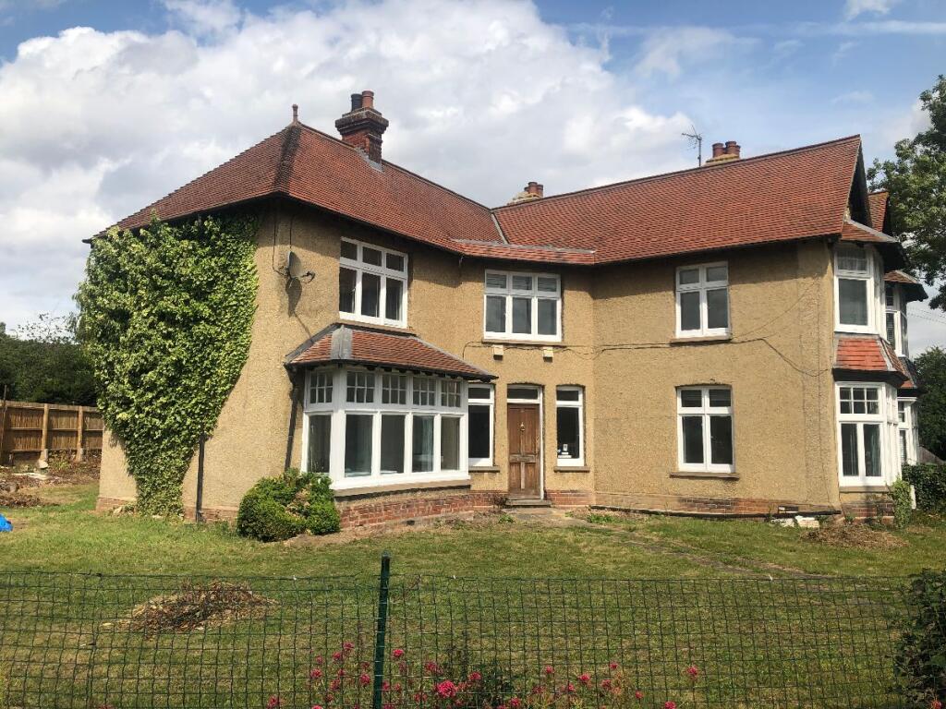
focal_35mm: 28
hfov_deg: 63.4
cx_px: 473
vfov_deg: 49.7
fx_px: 765
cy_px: 354
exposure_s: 1/3003
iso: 20
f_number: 1.8
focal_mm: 3.99
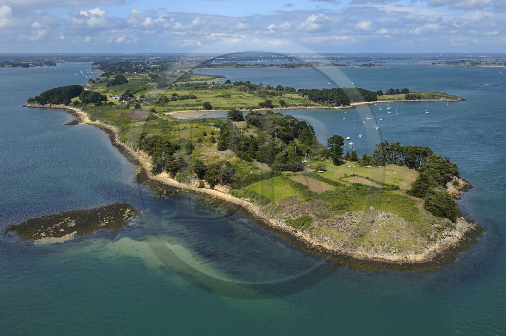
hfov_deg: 58.8
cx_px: 253
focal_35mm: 32
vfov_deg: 41.0
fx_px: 449
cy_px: 168
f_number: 8
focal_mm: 32
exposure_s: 1/1000
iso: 400
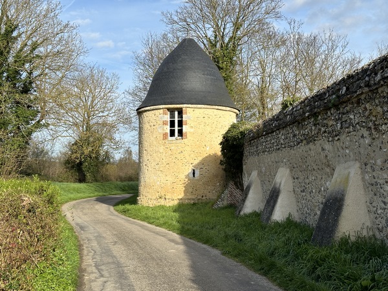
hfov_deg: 39.7
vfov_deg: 30.3
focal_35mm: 48
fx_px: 538
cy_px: 146
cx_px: 194
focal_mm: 6.86
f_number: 1.78
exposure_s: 1/2809
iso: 64
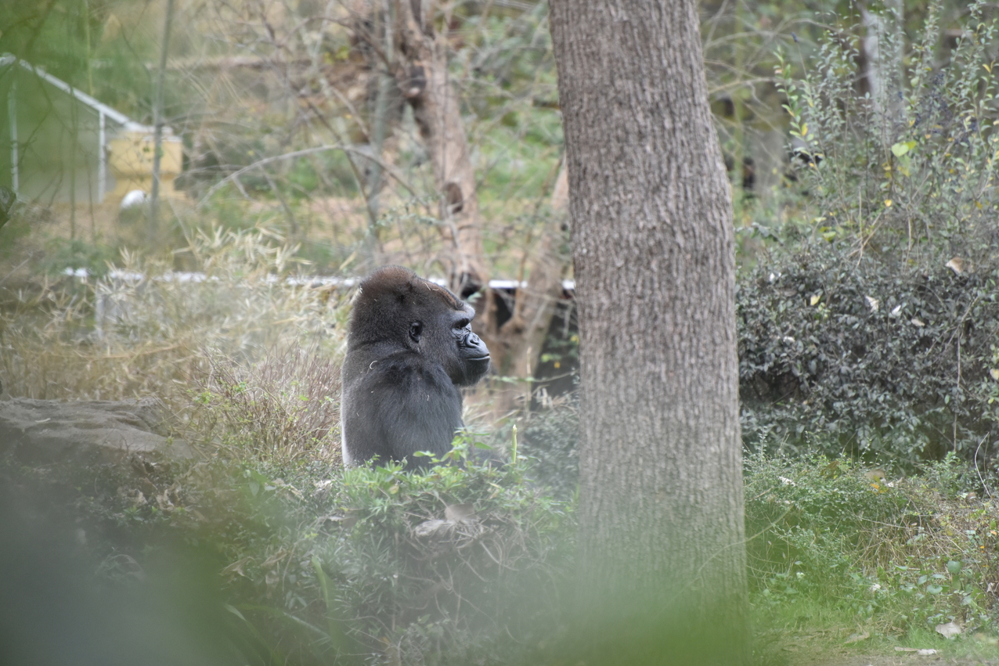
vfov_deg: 4.6
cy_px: 333
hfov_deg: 6.8
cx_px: 500
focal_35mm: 301
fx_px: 8353
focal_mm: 300
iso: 2200
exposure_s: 1/640
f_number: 5.6
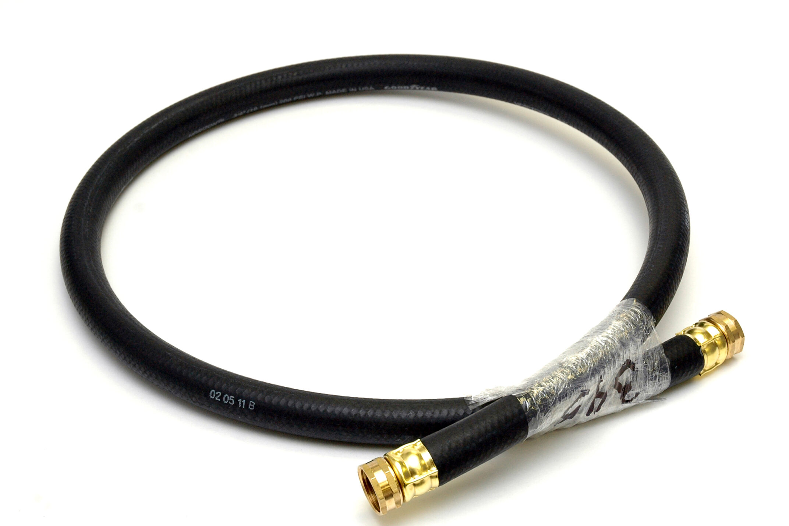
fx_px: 1490
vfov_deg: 20.0
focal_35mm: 68
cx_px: 424
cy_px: 278
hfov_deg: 29.6
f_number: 7.1
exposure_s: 1/60
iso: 640
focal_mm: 38
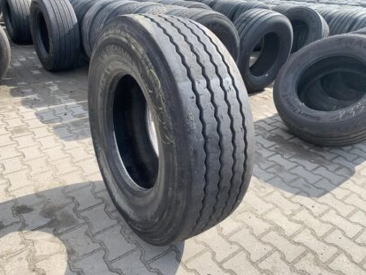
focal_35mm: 27
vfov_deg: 51.4
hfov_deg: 65.3
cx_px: 180
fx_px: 286
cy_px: 135
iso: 25
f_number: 1.8
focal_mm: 4.25
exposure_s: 1/879
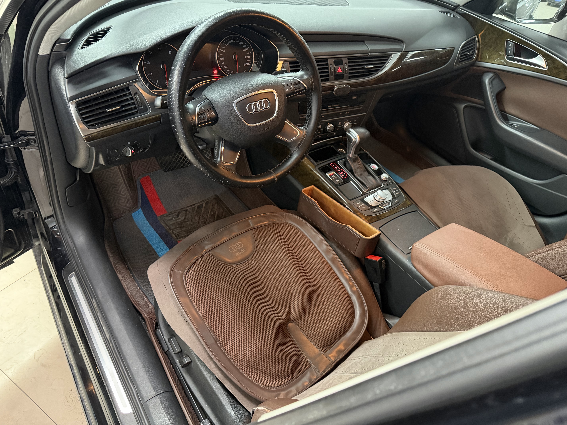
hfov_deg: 71.6
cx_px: 284
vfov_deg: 56.8
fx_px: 393
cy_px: 212
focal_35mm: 24
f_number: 1.78
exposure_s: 1/36
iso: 1000
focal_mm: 6.76
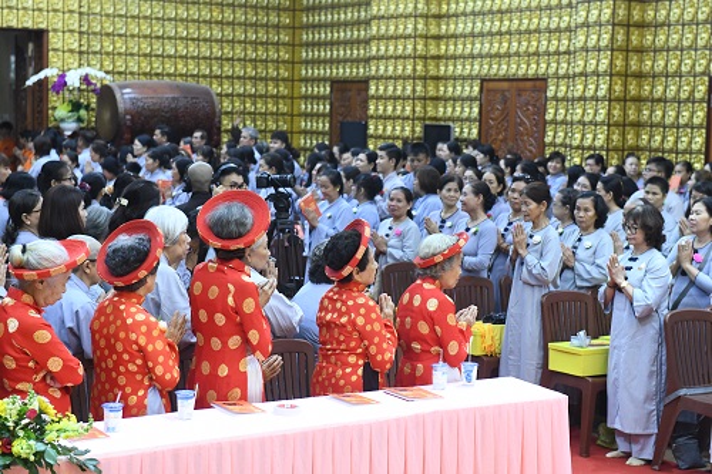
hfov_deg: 28.9
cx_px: 356
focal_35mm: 70
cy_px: 237
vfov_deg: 19.4
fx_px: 1384
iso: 6400
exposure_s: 1/80
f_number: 4
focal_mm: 70
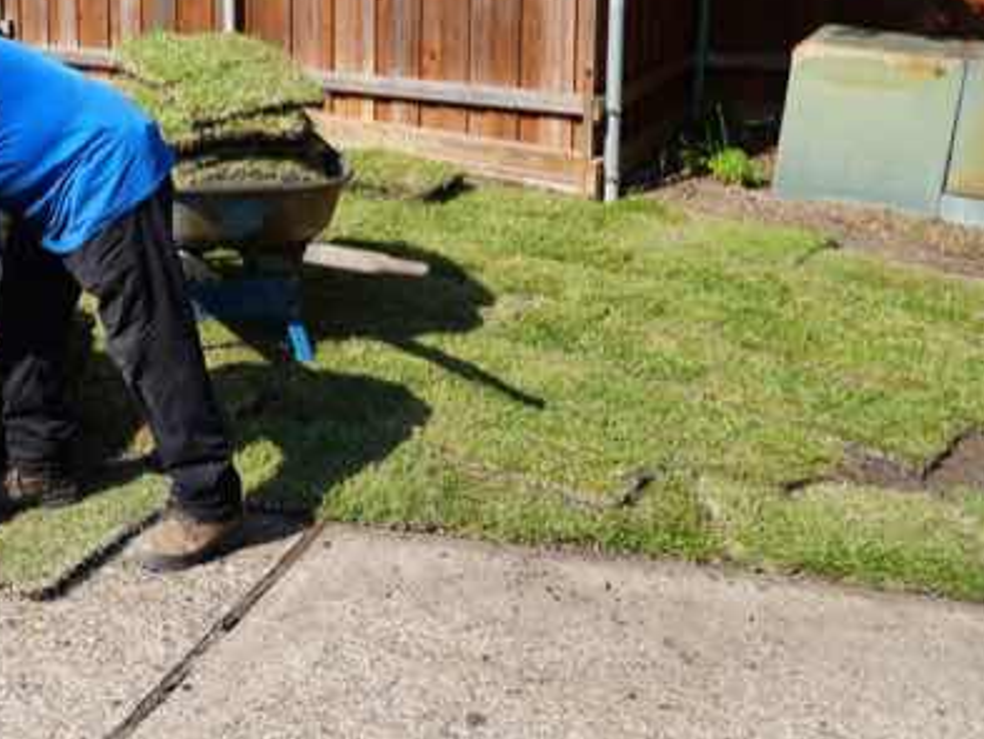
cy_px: 147
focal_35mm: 47
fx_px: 1336
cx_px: 83
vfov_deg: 30.2
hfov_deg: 37.5
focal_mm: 24
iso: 100
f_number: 5.6
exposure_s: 1/320
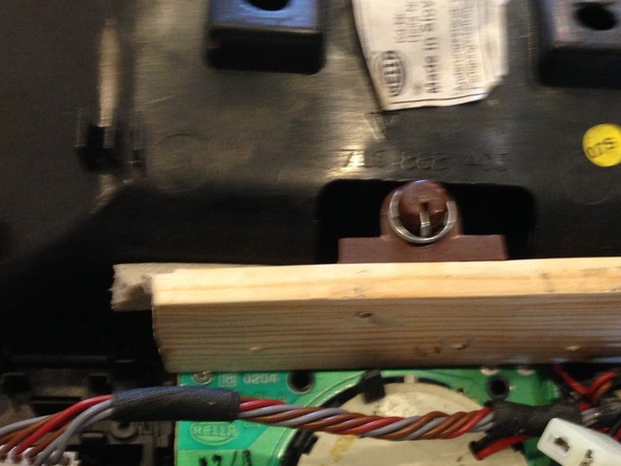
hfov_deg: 33.6
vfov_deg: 25.6
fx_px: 1023
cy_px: 271
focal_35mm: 57
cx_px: 394
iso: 200
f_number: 2.4
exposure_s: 1/20
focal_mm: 4.12
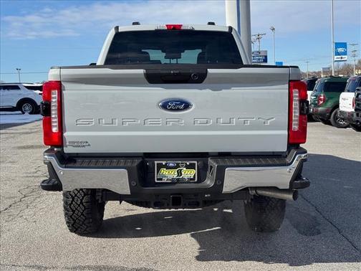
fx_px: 501
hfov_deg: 39.7
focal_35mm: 48
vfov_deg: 30.3
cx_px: 180
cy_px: 136
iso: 64
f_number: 1.78
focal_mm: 6.76
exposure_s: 1/4975
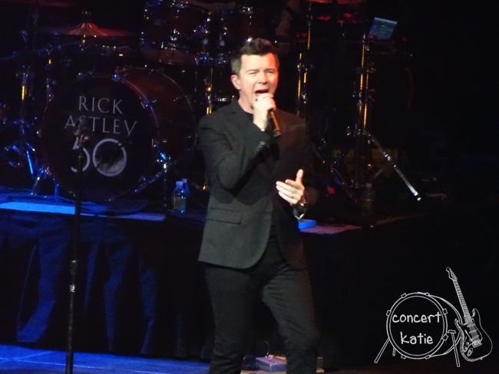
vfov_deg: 2.1
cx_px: 250
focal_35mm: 720
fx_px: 10383
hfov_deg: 2.8
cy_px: 187
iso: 3200
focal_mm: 123
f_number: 6.4
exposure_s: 1/80
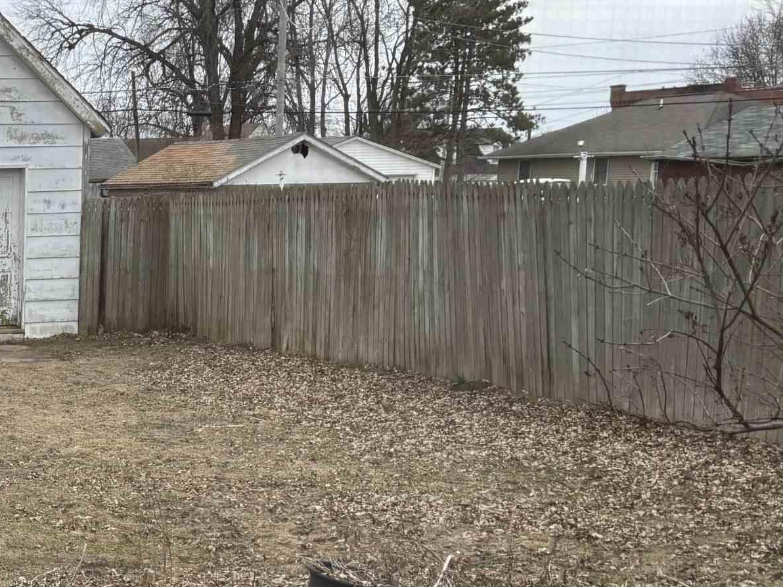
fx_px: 1516
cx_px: -187
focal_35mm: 67
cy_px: 490
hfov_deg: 25.6
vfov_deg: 21.6
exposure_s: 1/120
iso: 80
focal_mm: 5.96
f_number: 1.6
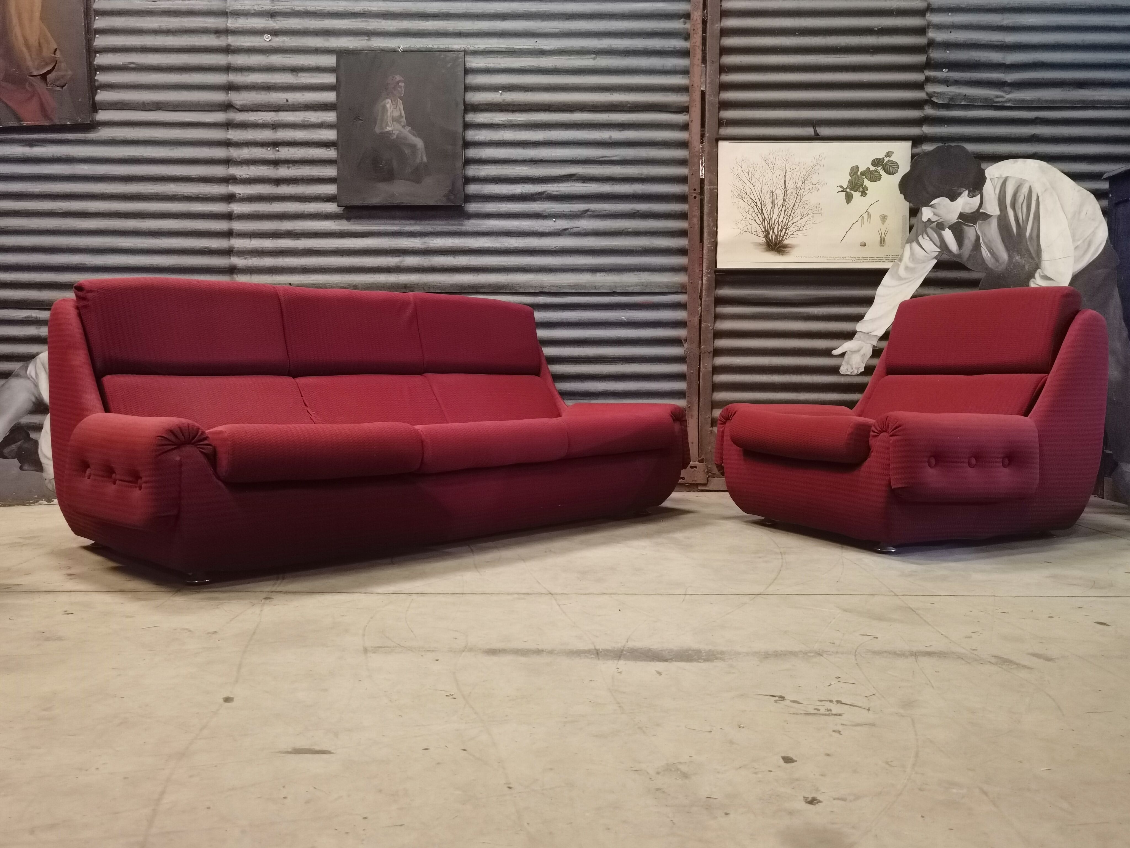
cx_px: 565
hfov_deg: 61.7
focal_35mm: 29
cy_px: 424
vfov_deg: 48.2
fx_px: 947
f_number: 1.9
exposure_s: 1/25
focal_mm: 6.71
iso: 500
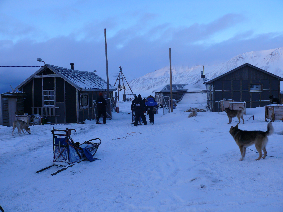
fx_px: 286
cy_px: 106
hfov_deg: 52.6
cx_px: 142
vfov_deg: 40.7
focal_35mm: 35
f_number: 4
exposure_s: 1/160
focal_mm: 7.4
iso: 100
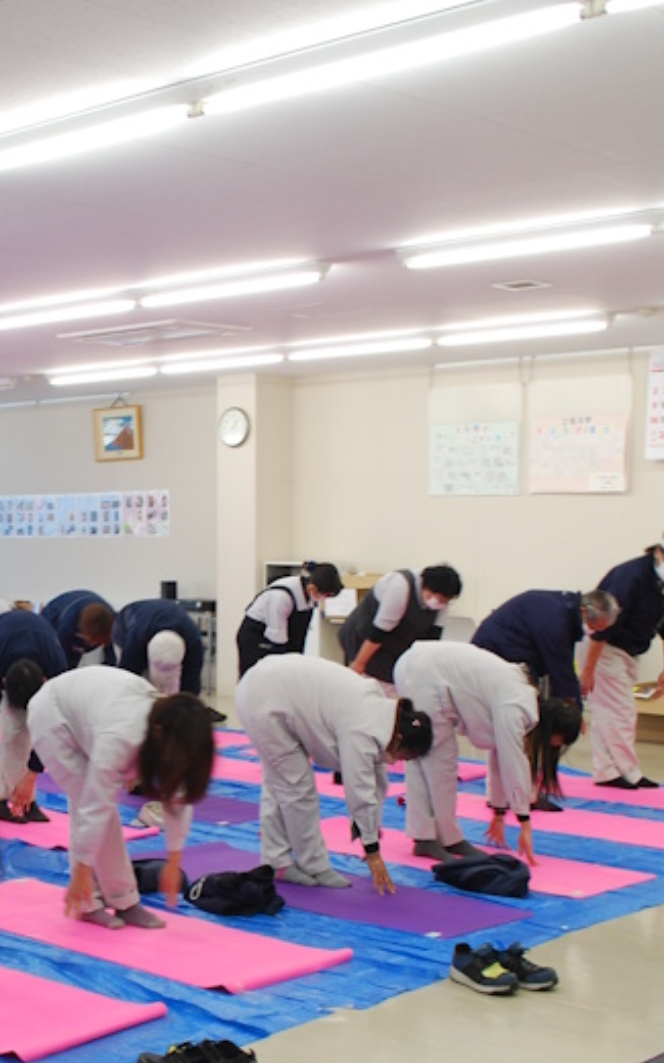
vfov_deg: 38.0
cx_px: 41
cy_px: 647
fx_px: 1535
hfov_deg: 23.6
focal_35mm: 53
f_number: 5.6
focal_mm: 18
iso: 200
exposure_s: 1/15
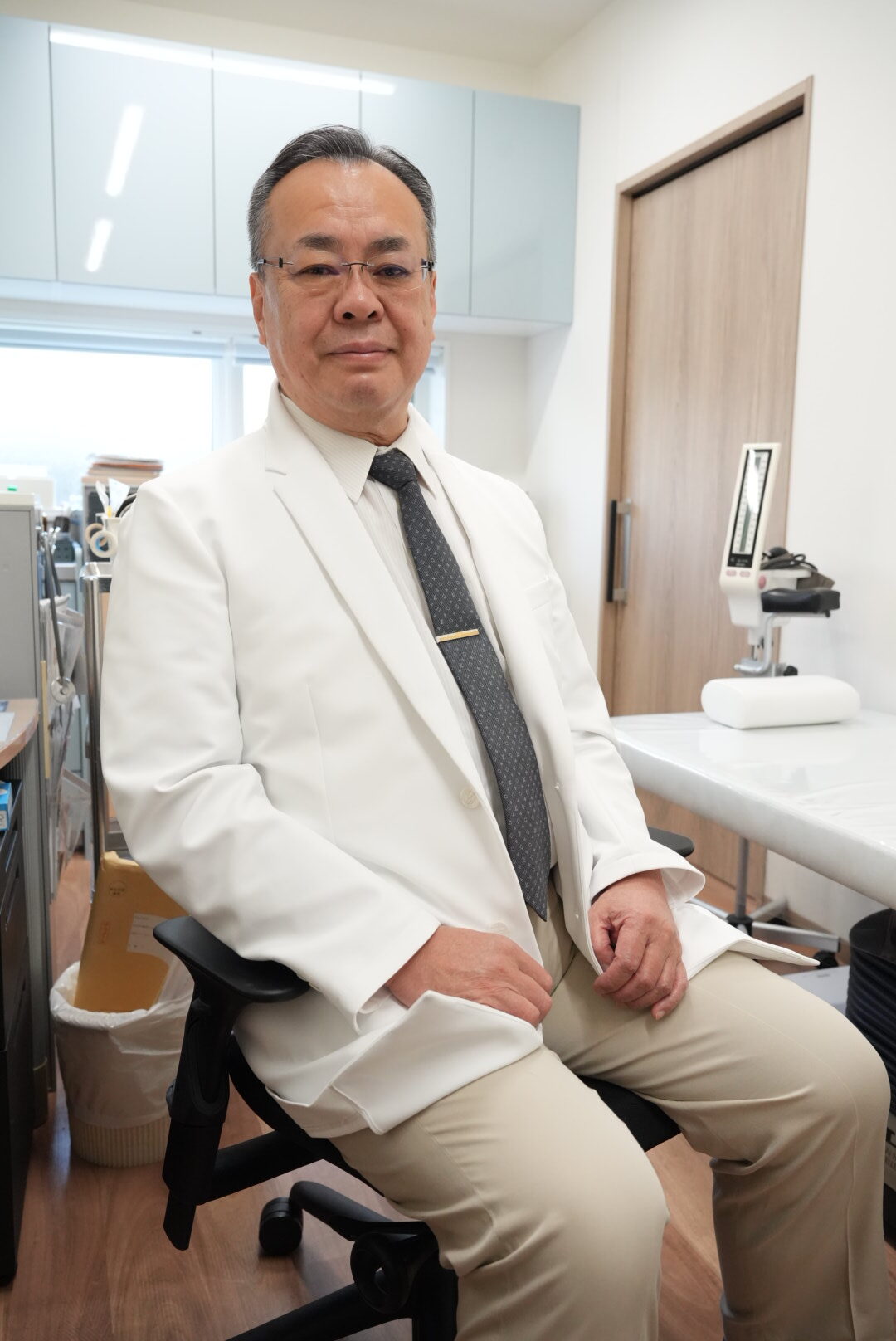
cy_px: 670
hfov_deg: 43.7
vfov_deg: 61.9
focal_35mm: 30
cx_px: 448
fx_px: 1118
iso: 4000
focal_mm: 30
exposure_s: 1/320
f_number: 5.6
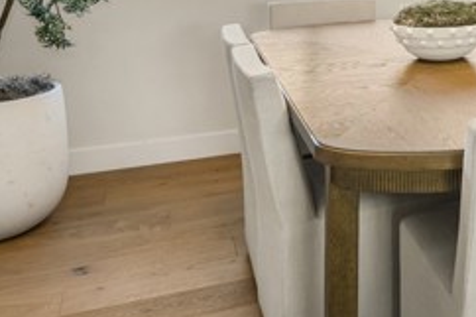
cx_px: 533
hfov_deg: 32.1
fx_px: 718
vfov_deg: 22.4
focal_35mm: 54
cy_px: -90
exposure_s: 1/13
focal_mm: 20.5
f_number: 6.3
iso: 100
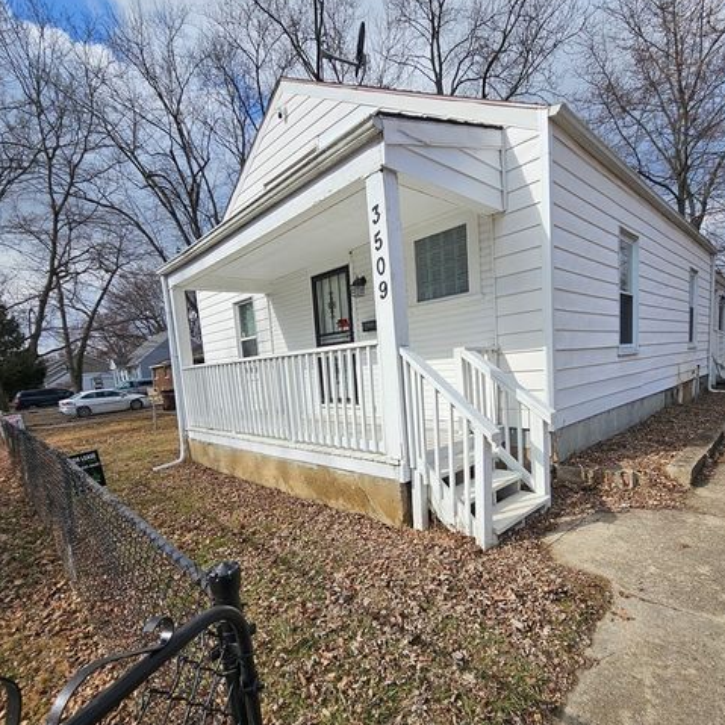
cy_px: 411
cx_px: 375
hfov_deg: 87.4
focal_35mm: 16
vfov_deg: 86.9
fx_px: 379
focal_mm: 2.2
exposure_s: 1/3474
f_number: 2.2
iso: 50
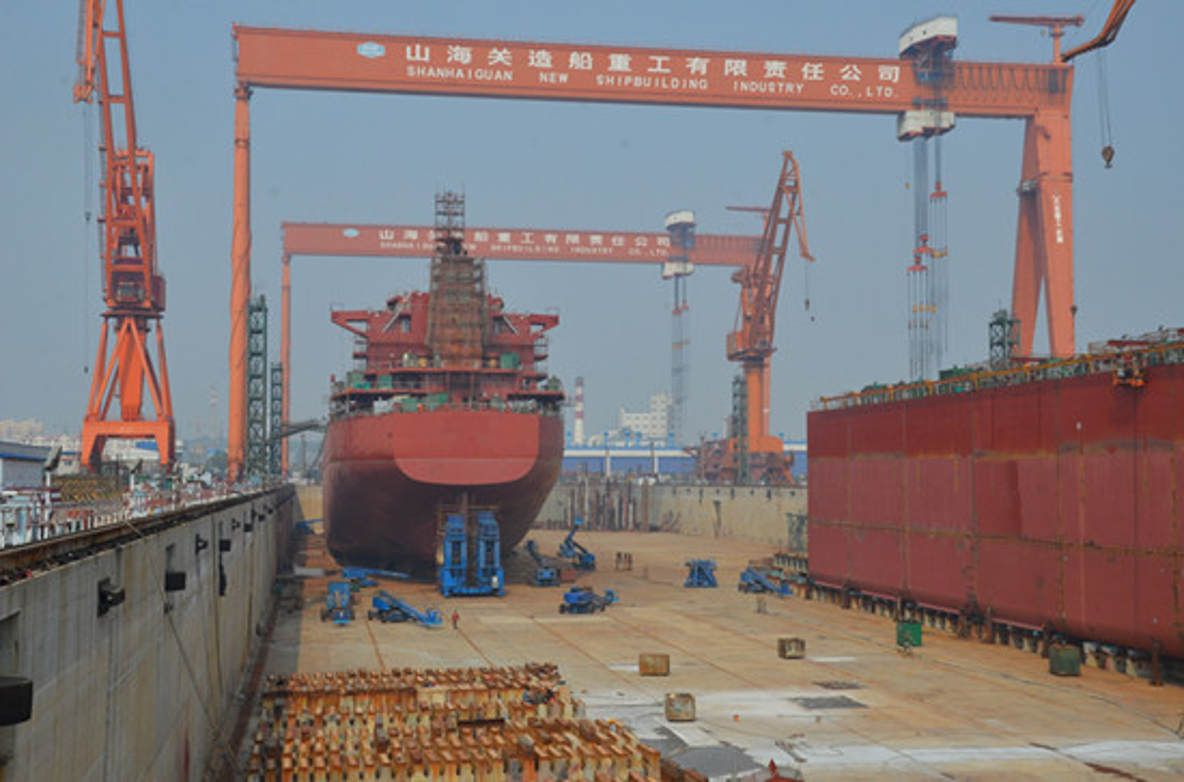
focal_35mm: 48
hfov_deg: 41.2
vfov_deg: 27.9
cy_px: 391
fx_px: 1574
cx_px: 592
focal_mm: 32
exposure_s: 1/800
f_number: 14
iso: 640
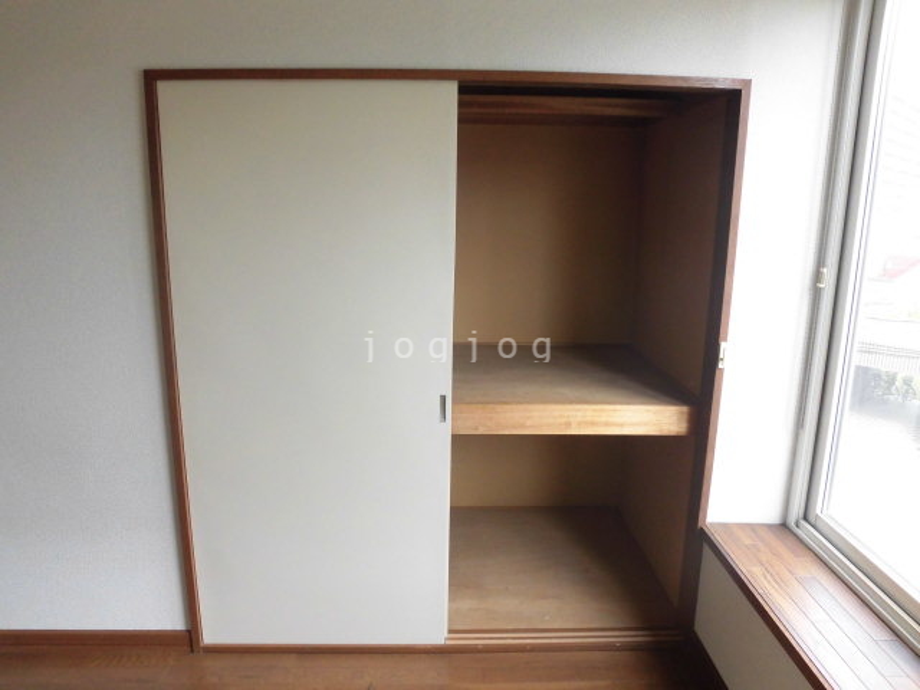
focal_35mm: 24
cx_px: 460
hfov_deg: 71.6
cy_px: 345
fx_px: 638
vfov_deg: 56.8
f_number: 3.1
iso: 160
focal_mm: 4.3
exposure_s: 1/60
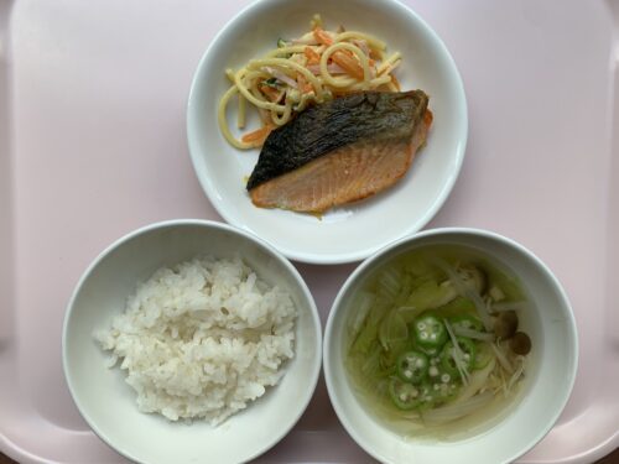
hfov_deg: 67.3
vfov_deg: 53.1
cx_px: 310
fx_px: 465
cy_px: 232
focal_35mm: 26
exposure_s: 1/148
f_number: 1.8
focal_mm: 4.25
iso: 25
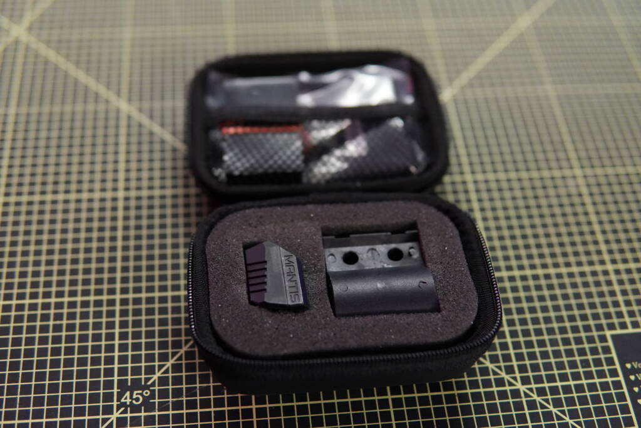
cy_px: 214
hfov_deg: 43.6
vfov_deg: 29.9
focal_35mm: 45
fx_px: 801
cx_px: 320
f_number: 2
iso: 3200
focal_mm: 30
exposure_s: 1/160
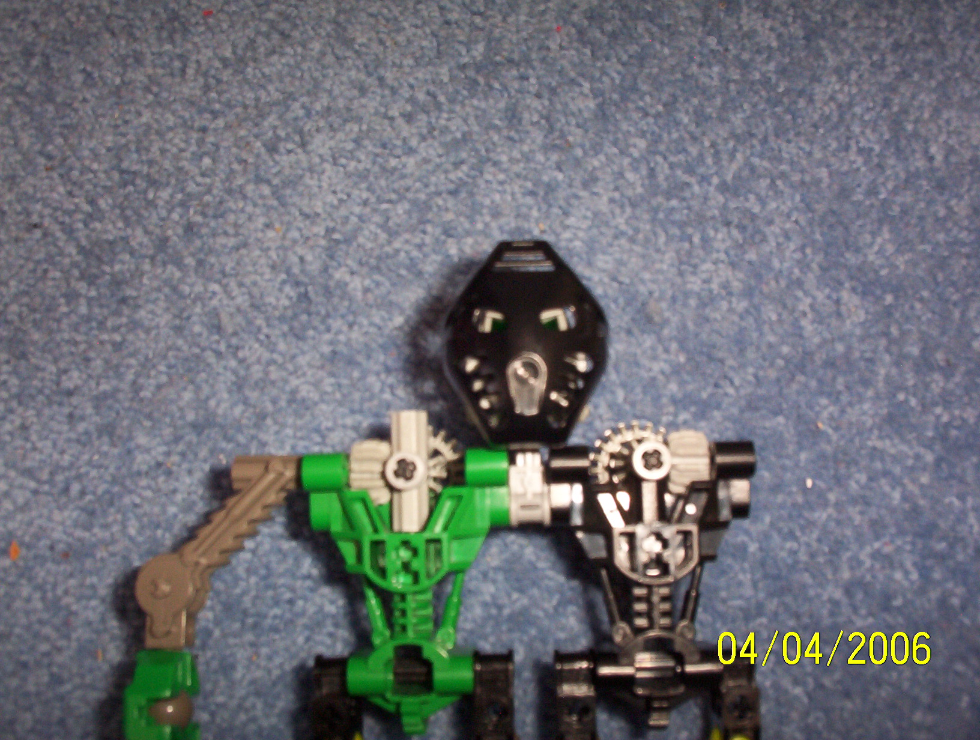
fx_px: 1107
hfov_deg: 47.8
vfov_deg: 37.0
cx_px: 490
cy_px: 370
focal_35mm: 39
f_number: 4.5
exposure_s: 1/30
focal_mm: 6
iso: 140
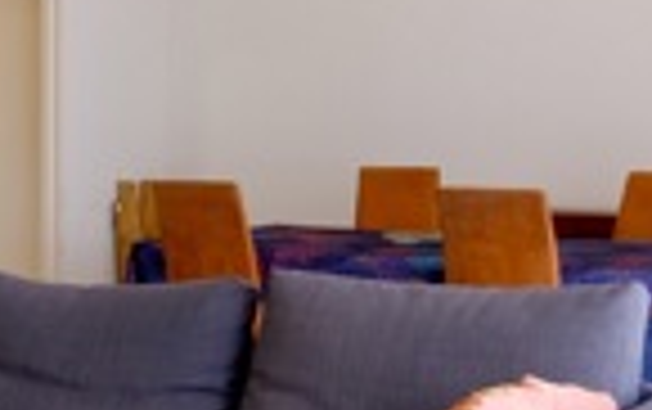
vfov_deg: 17.1
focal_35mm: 76
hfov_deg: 25.9
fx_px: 1352
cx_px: 18
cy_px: 293
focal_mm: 10
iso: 800
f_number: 4
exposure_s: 1/30
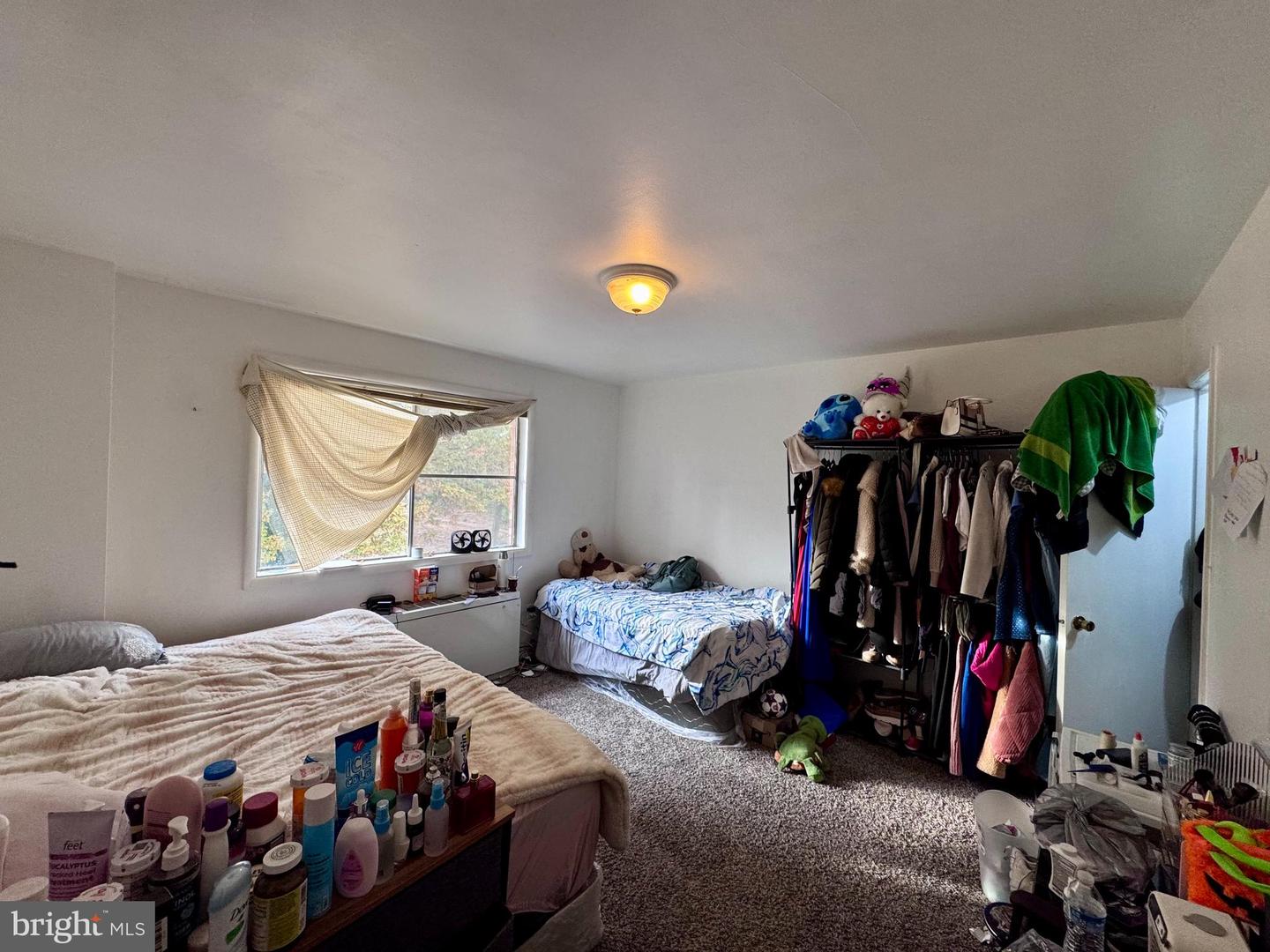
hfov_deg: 102.1
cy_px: 476
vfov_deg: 85.7
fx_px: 514
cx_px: 635
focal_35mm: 14
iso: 160
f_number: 2.2
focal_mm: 2.22
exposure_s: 1/60
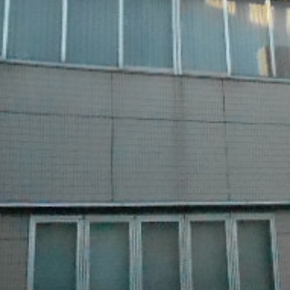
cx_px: 226
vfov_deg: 21.6
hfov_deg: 22.2
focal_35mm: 77
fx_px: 730
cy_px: -11
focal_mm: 4.6
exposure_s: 1/1000
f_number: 8
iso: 3200
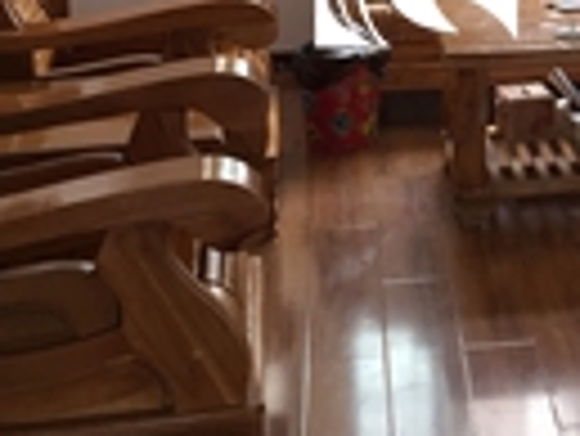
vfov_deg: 14.2
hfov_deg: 18.2
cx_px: 746
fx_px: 1694
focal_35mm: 101
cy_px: -79
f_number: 2.2
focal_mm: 4.15
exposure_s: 1/33
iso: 64
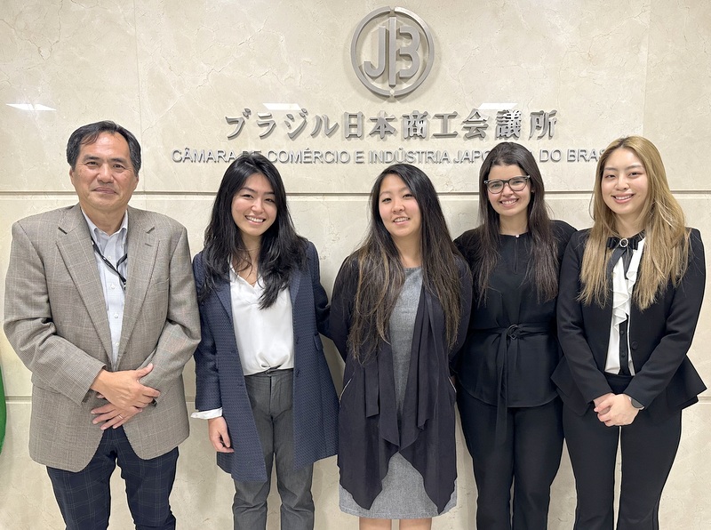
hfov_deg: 71.7
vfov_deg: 56.6
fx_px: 492
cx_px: 356
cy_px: 265
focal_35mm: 24
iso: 200
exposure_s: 1/60
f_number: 1.78
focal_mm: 6.86
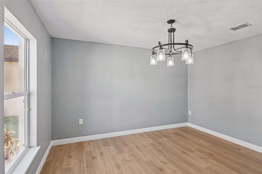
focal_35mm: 16
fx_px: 116
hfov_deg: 96.7
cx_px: 131
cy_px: 87
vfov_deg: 73.7
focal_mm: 16
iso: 400
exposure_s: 1/40
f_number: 8
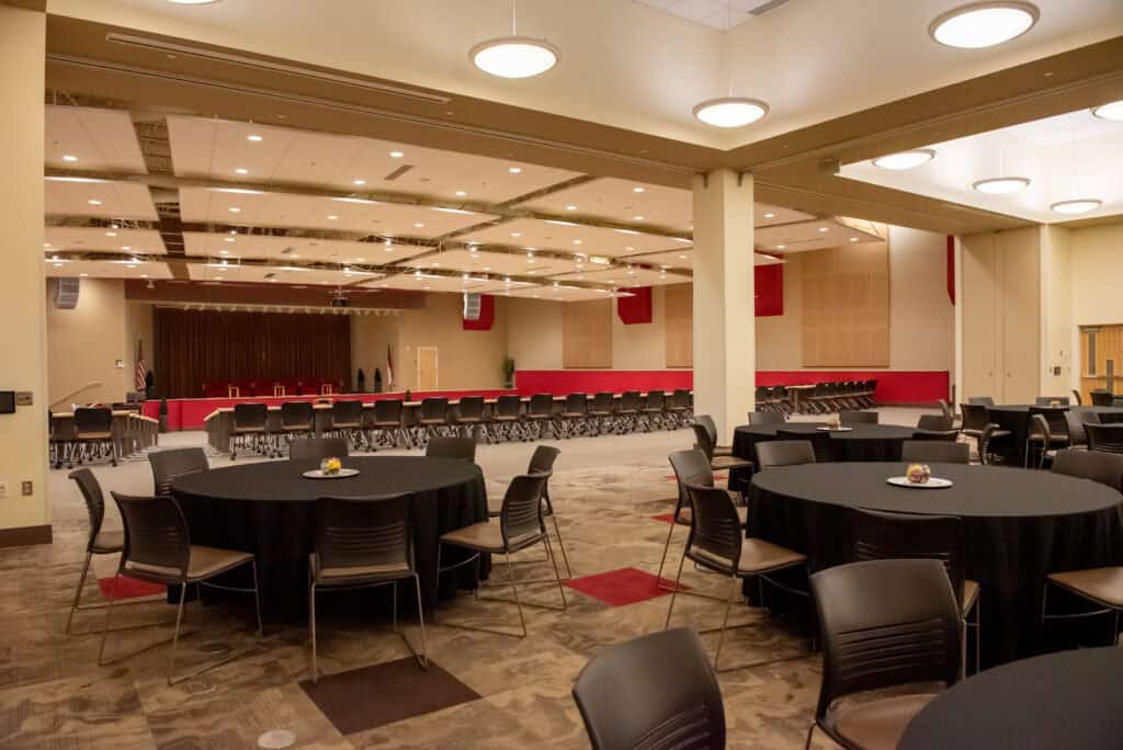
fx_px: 749
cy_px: 375
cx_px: 562
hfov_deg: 73.7
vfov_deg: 53.2
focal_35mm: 24
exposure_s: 1/250
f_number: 5
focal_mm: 24
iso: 5000
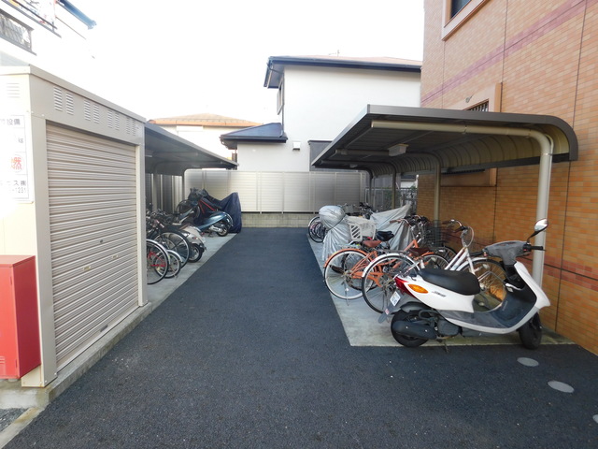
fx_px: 397
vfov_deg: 58.9
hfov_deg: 73.9
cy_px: 224
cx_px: 299
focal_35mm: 23
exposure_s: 1/200
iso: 125
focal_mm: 4
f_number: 3
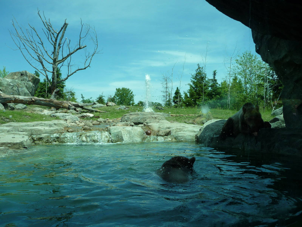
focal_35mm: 30
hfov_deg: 60.0
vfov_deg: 46.8
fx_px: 262
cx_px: 151
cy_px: 114
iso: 100
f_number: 3.4
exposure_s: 1/640
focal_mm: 5
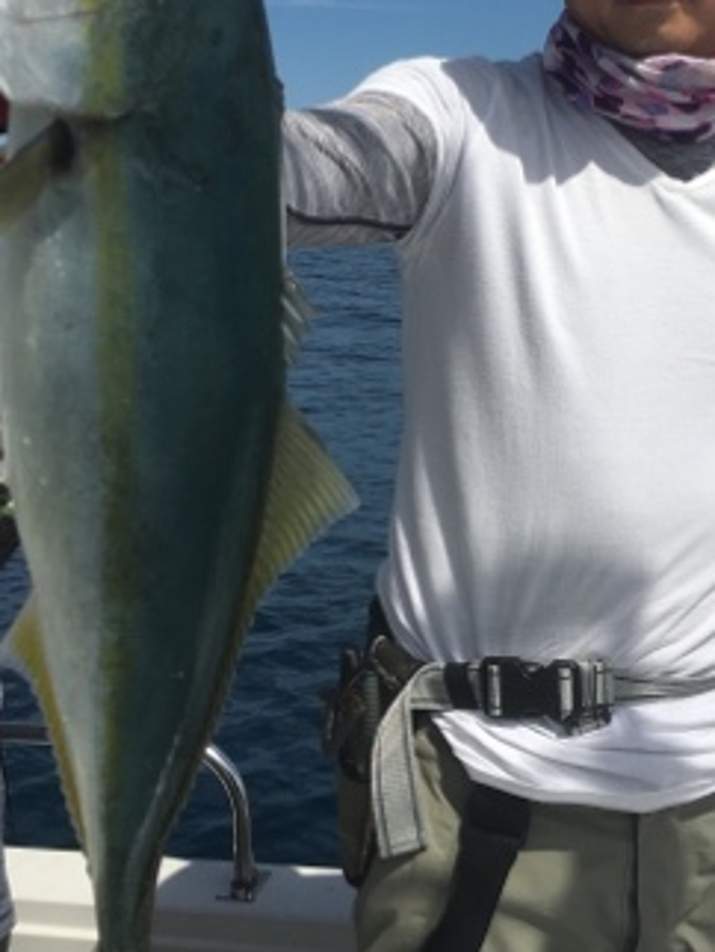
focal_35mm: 45
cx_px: 412
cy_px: 299
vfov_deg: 41.4
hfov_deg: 32.2
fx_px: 1238
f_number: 2.2
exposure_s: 1/4274
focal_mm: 4.15
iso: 25
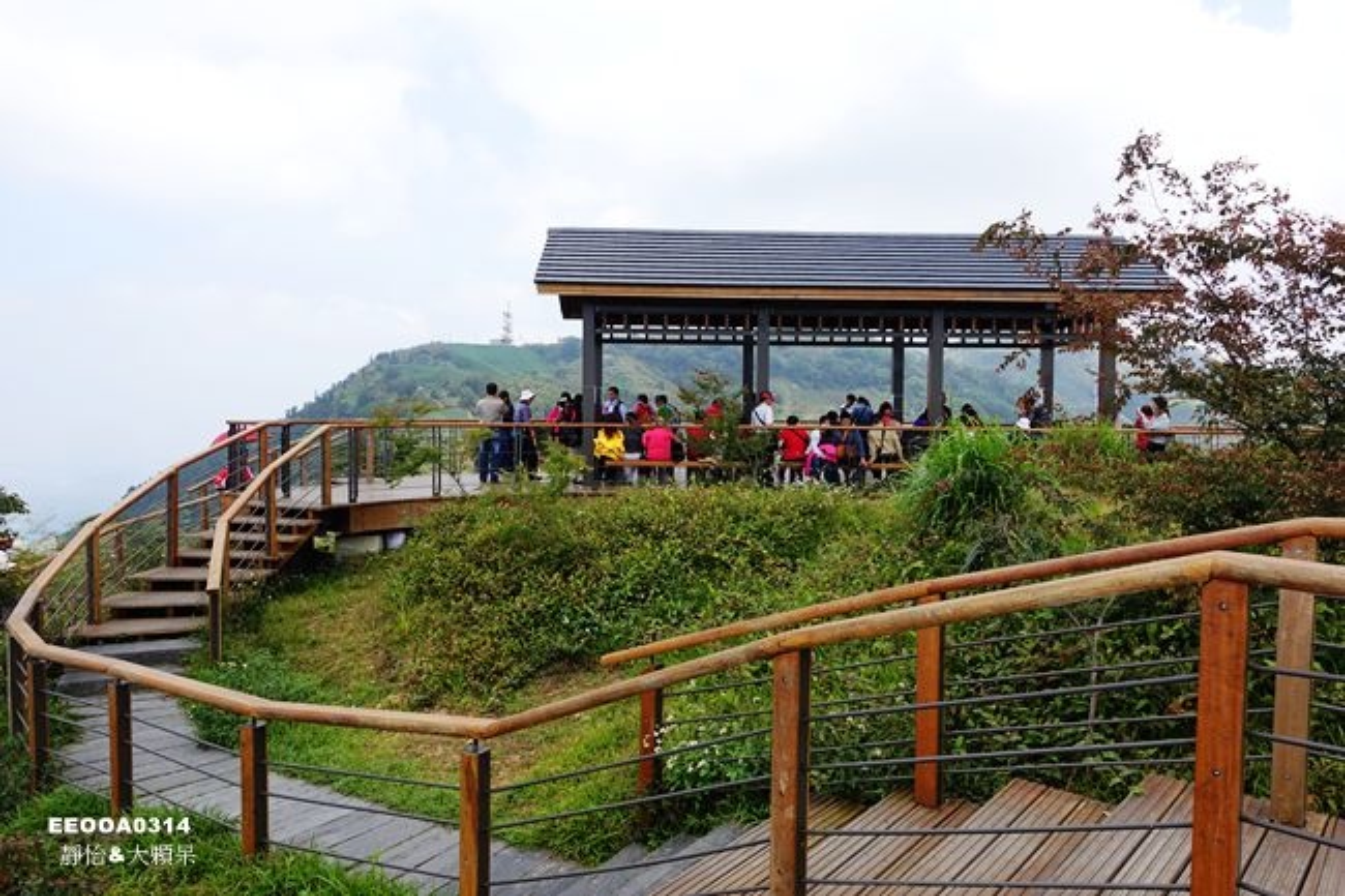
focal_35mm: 24
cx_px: 672
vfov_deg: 53.1
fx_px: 896
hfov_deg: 73.8
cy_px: 448
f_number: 5.6
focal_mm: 8.8
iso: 125
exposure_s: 1/320
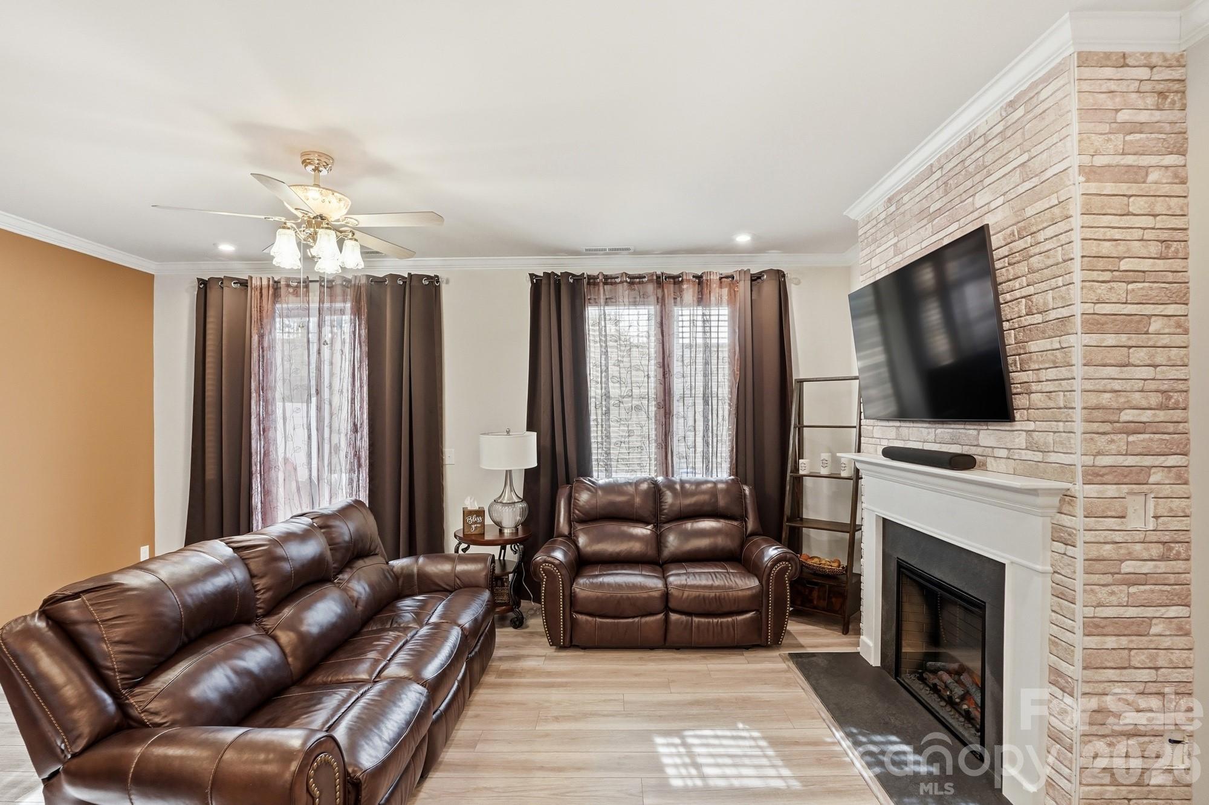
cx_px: 604
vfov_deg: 73.7
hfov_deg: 96.8
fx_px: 537
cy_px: 402
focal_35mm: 16
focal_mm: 16
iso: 3200
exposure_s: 1/1250
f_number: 10
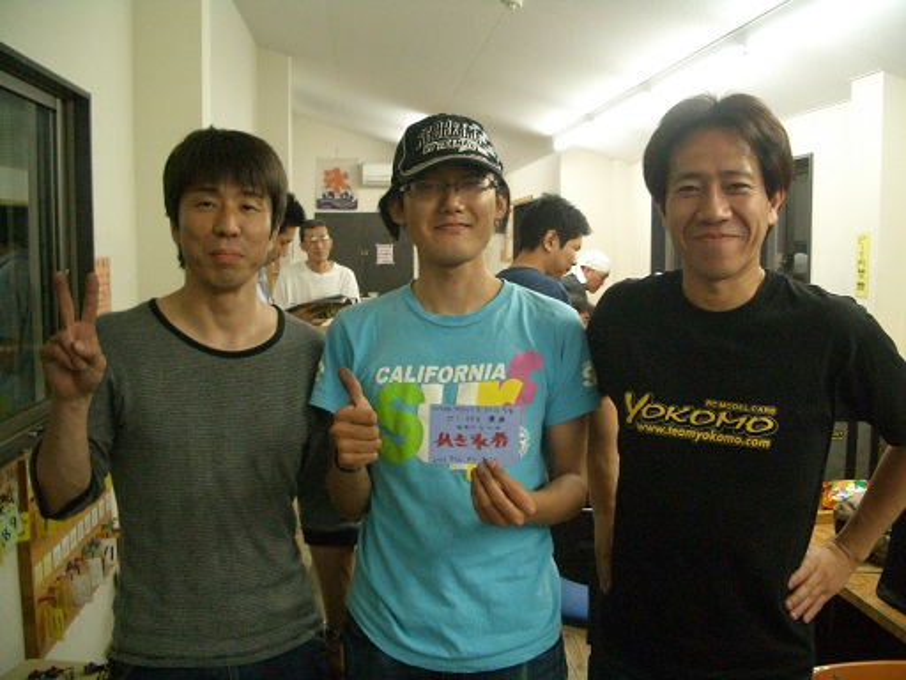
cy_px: 340
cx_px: 453
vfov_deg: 40.7
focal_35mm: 35
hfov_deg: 52.6
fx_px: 916
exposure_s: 1/40
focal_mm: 5.8
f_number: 2.6
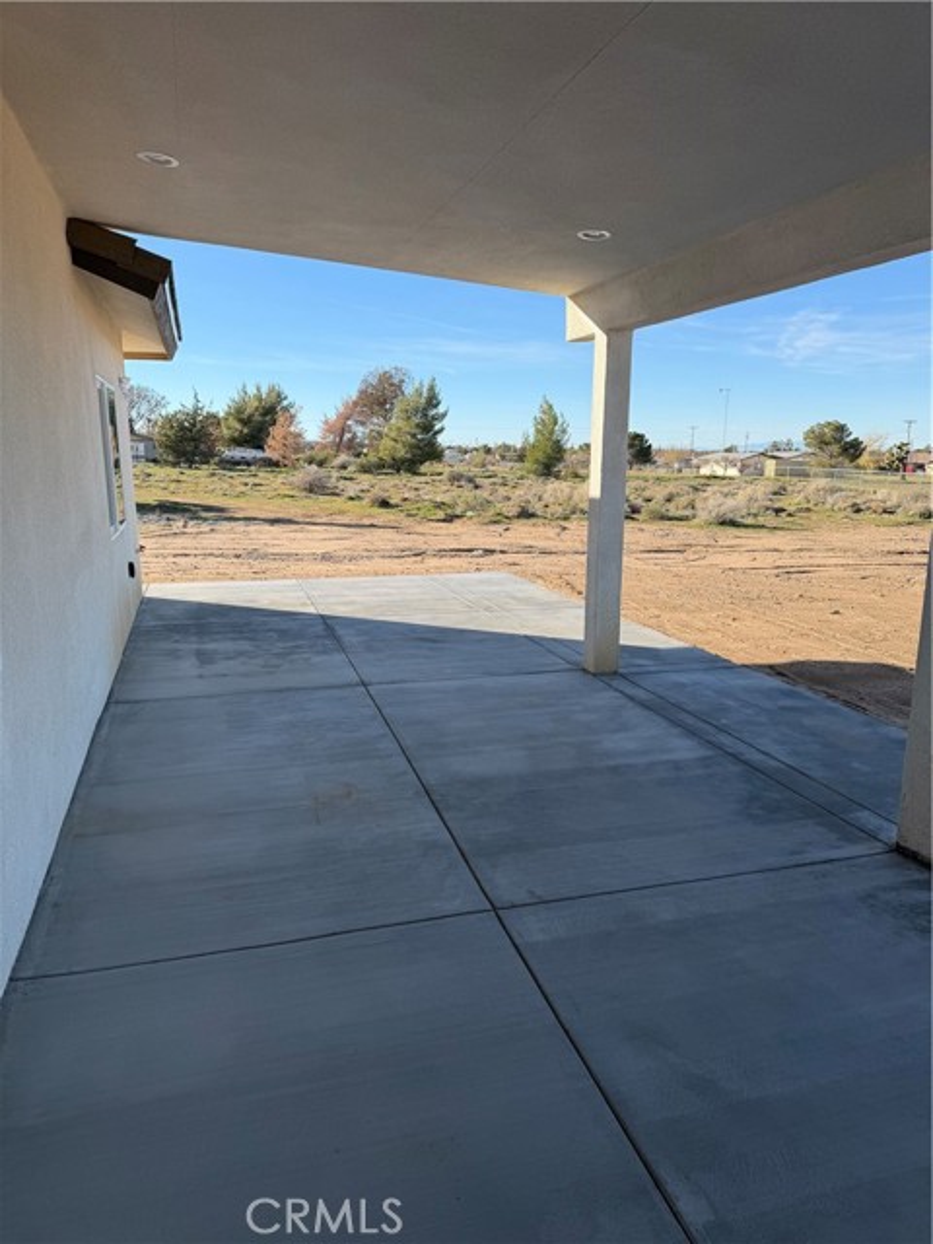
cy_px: 622
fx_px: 862
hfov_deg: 56.8
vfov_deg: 71.6
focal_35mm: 24
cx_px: 466
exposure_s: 1/2703
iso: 80
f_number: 1.78
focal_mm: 6.76
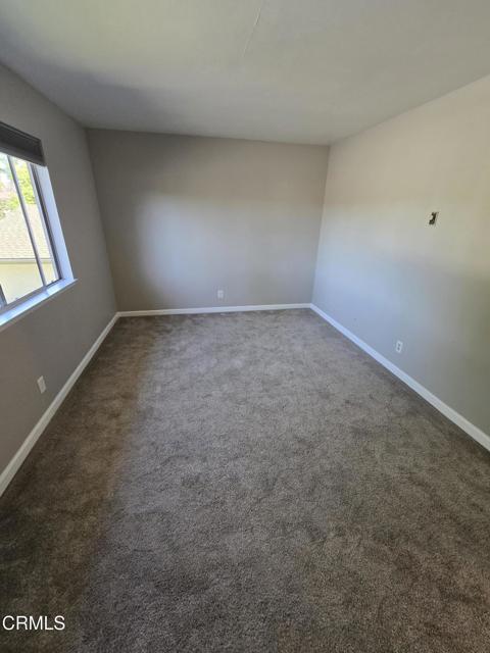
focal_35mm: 13
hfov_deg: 89.9
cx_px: 245
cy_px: 326
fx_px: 245
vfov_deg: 106.2
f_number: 2.2
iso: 125
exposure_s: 1/60
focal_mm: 2.2
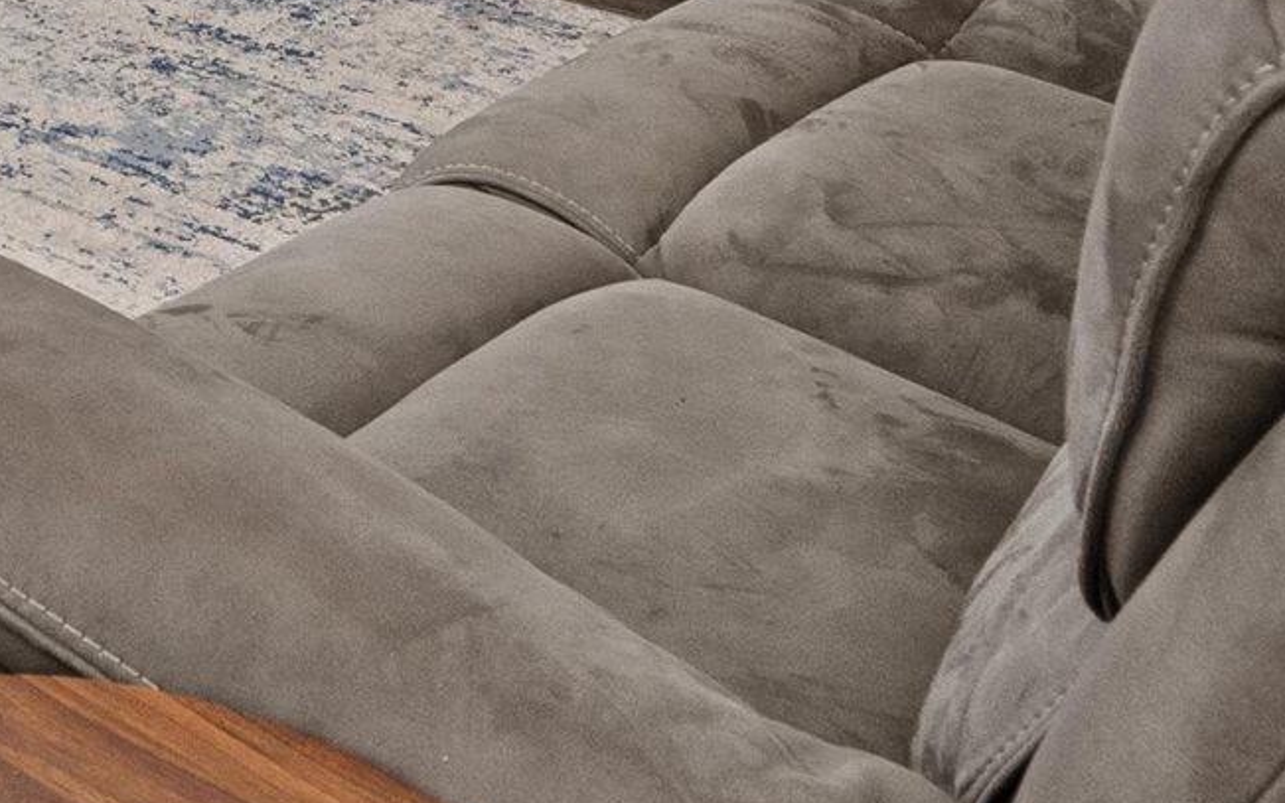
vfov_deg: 13.9
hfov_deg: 23.5
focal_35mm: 77
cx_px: -418
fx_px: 2697
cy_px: -878
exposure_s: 1/15
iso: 640
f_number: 8
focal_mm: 16
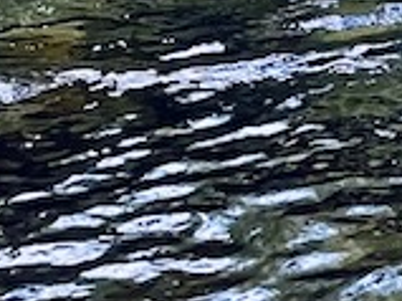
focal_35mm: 196
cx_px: 794
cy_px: -235
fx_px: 2274
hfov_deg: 9.5
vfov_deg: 7.4
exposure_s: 1/83
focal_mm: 4.2
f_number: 1.6
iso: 125
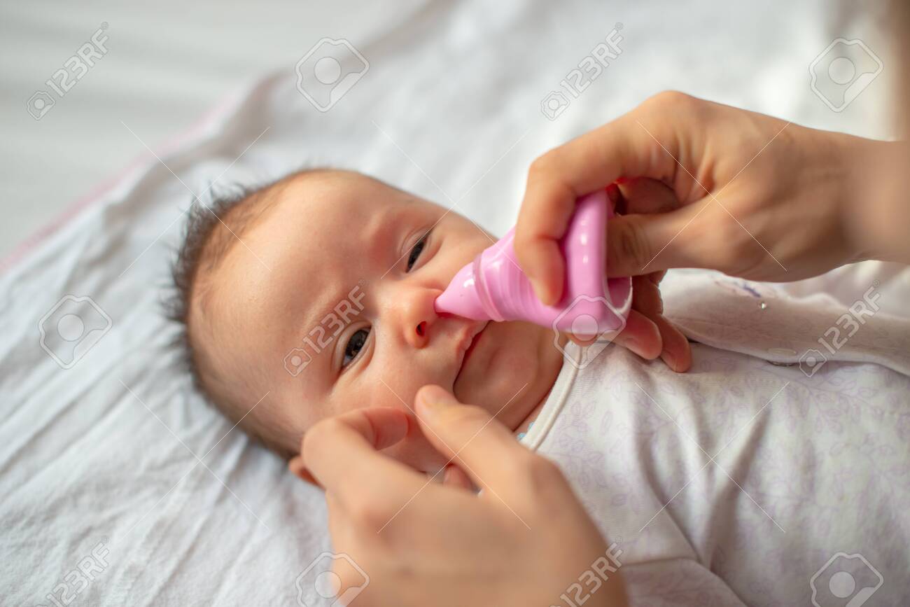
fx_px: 1264
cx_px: 455
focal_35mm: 50
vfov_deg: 27.0
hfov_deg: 39.6
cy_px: 304
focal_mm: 50
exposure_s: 1/160
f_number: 2.8
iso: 250
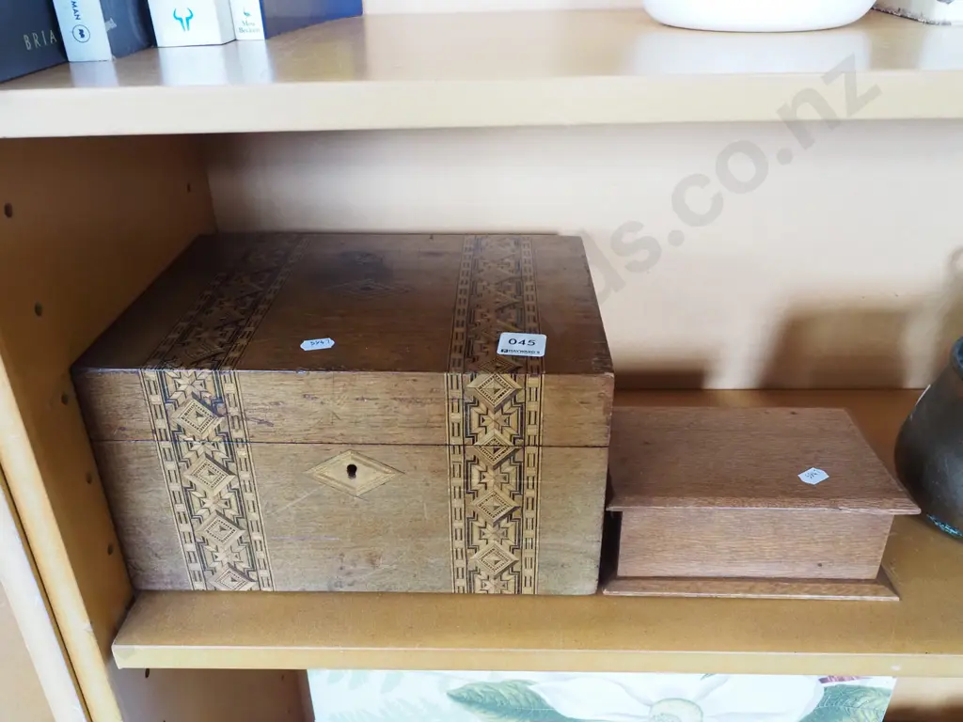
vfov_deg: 46.8
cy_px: 361
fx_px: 835
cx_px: 482
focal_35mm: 30
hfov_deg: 60.0
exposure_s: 1/40
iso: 2500
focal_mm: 15
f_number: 5.6
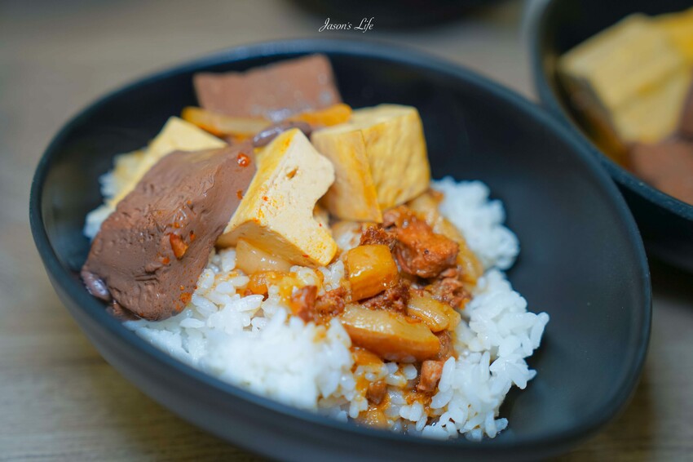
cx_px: 346
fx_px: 1116
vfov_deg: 23.4
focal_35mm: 58
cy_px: 231
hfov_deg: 34.5
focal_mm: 58
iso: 100
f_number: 2.8
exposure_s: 1/80
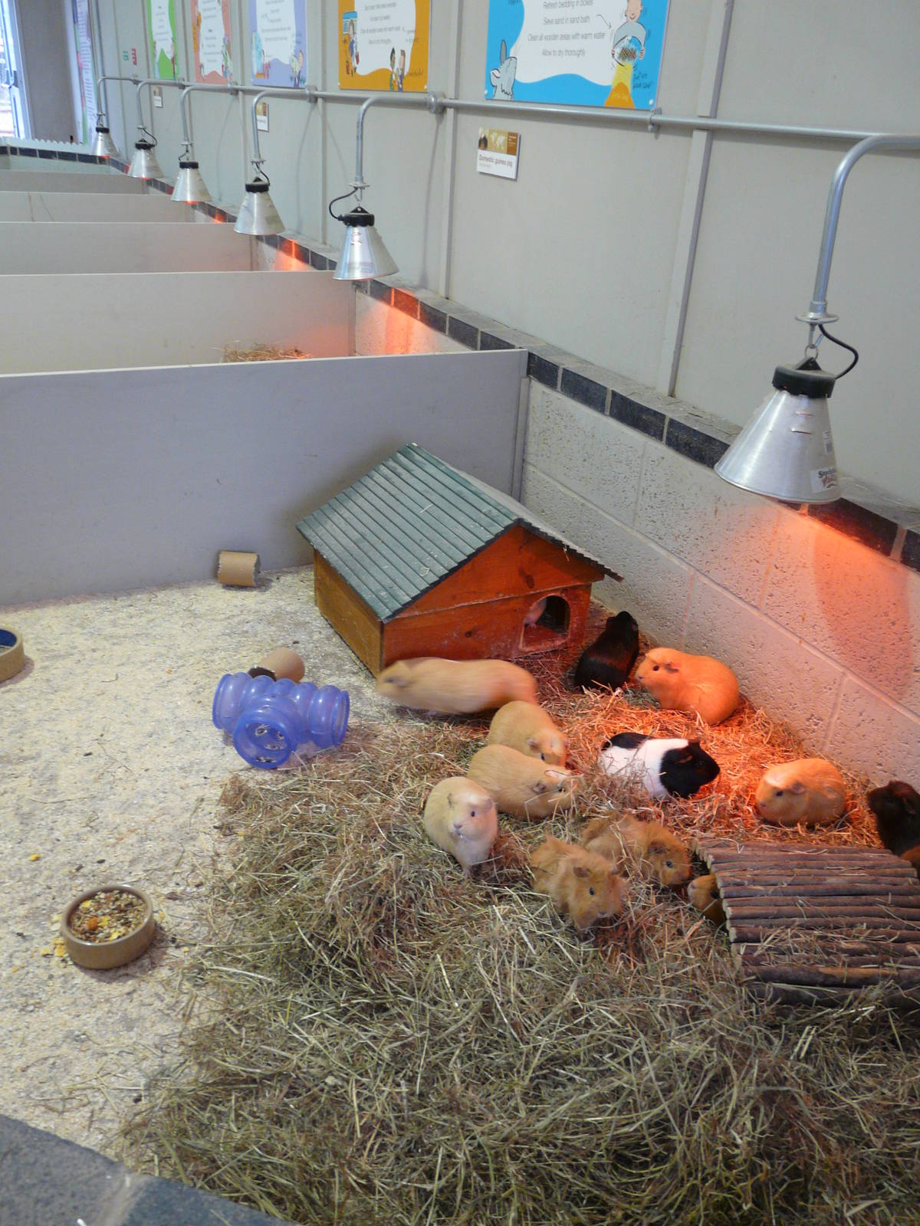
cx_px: 460
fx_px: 992
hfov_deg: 49.7
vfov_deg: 63.4
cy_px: 613
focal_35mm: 28
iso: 160
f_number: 2.8
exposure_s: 1/30
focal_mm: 4.6
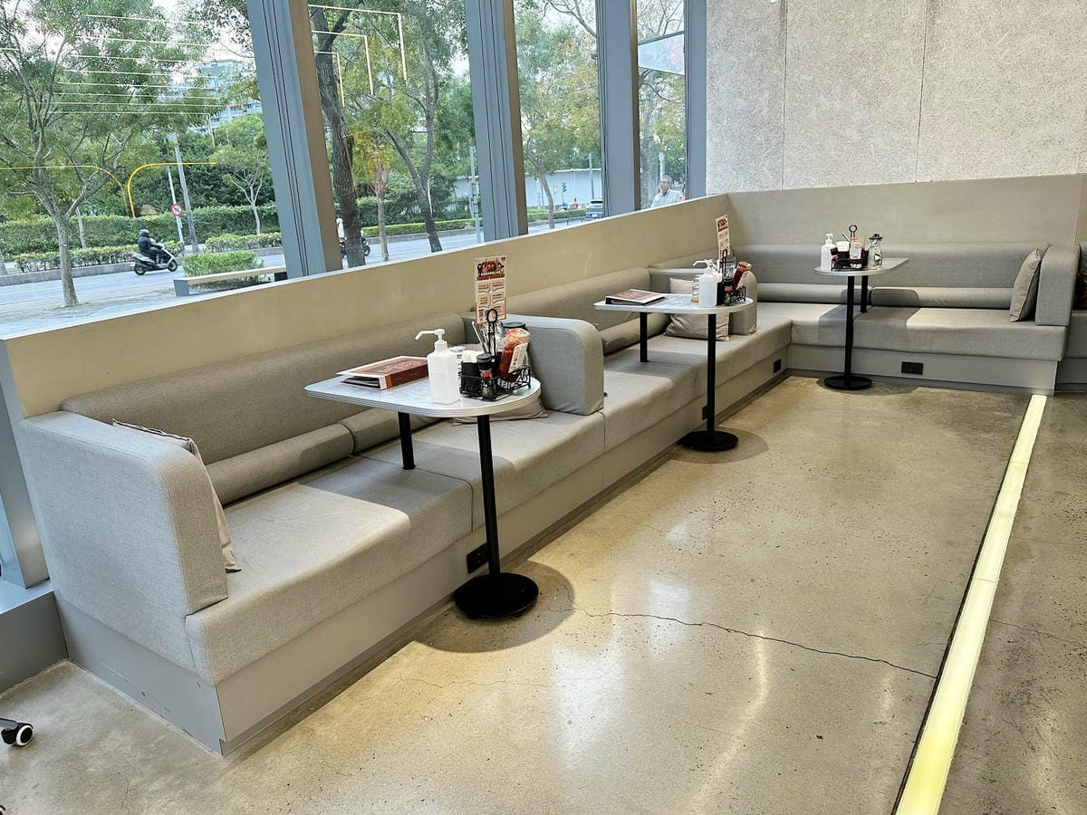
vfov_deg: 56.8
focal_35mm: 24
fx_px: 754
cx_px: 544
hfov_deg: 71.6
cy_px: 408
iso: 160
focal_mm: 6.86
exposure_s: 1/118
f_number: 1.78
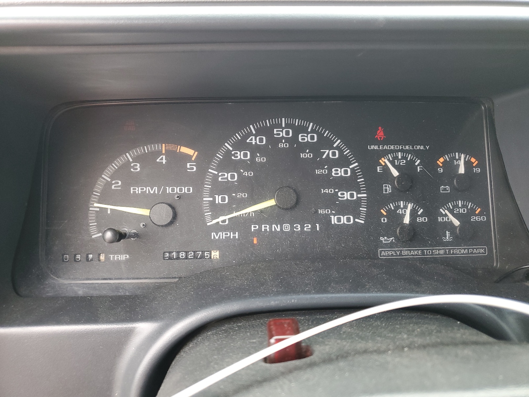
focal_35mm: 26
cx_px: 264
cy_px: 198
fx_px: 397
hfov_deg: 67.3
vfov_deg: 53.1
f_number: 1.5
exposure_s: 1/120
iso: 94
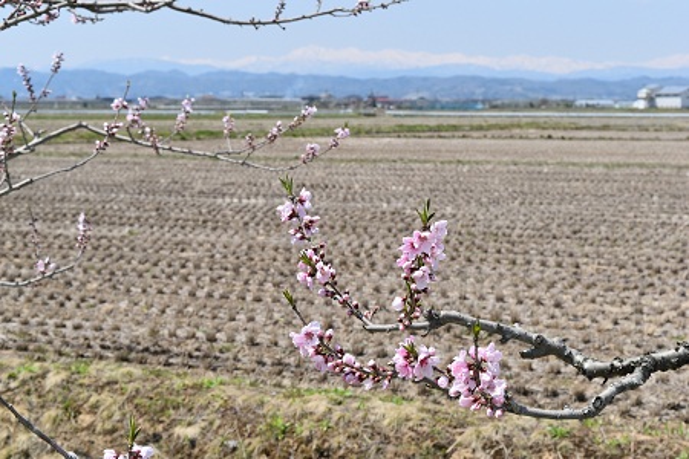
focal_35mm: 72
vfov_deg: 18.9
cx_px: 344
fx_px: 1378
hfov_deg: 28.1
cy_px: 230
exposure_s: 1/400
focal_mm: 48
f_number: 10
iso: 200
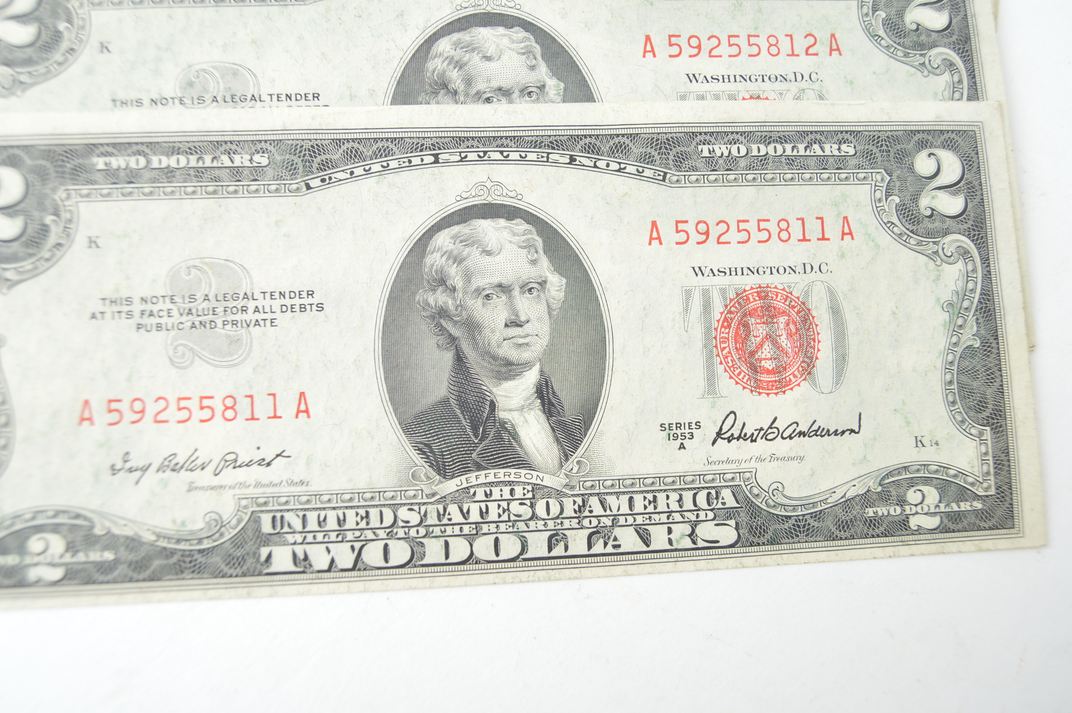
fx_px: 1026
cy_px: 356
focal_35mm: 34
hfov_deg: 55.1
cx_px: 536
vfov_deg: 38.3
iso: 200
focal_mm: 23
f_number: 5
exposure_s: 1/160
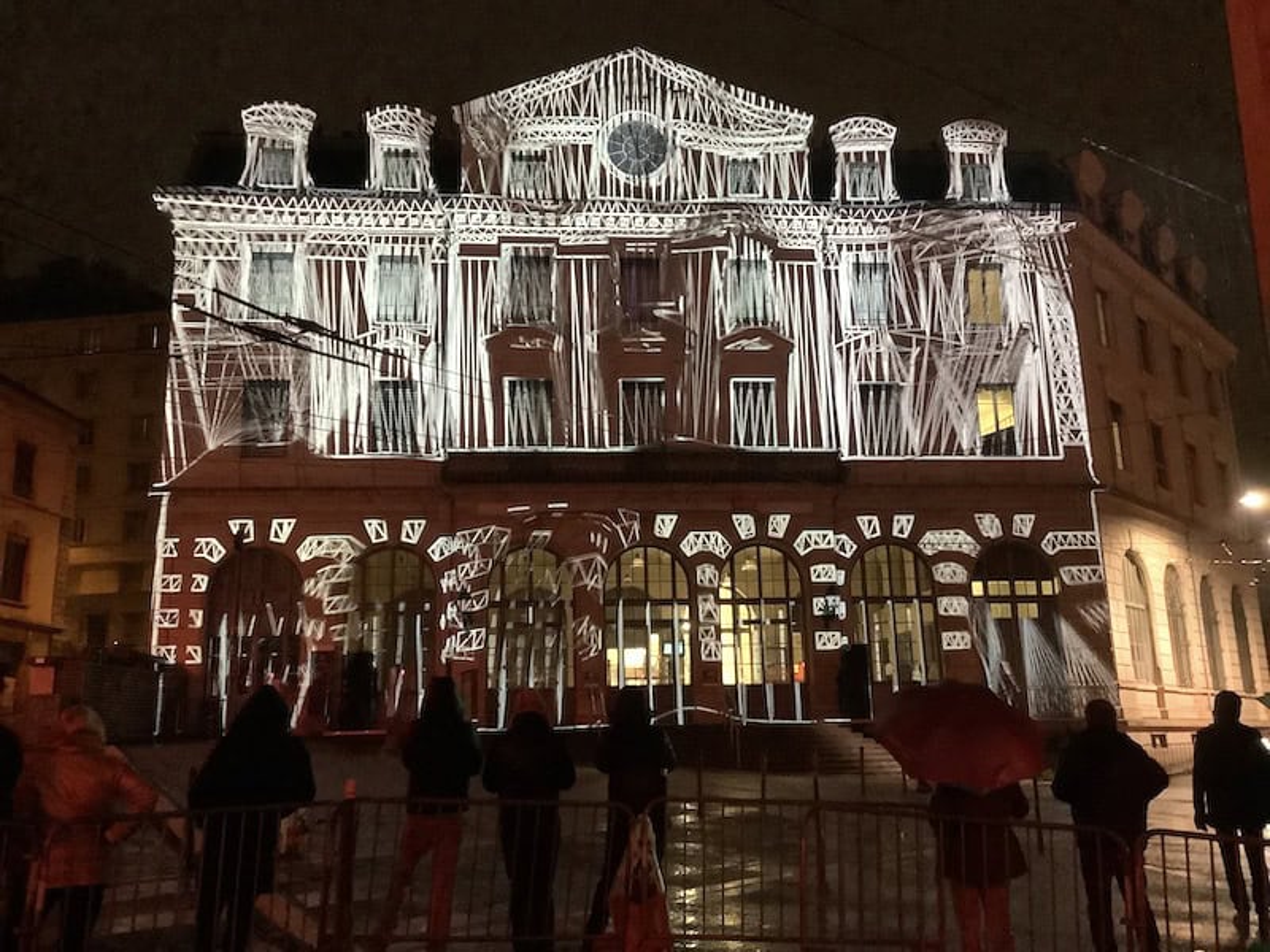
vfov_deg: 45.4
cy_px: 476
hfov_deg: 58.4
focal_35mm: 31
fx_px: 1137
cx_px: 635
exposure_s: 1/17
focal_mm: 3.3
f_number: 2.4
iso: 640
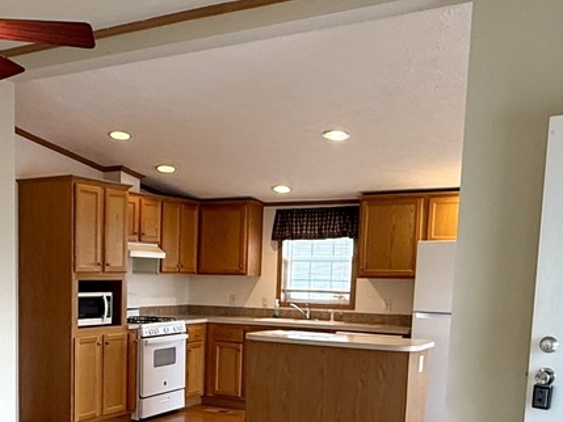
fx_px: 765
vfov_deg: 29.9
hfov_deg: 39.4
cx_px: 142
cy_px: 360
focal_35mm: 47
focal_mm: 2.22
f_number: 2.2
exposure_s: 1/120
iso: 250
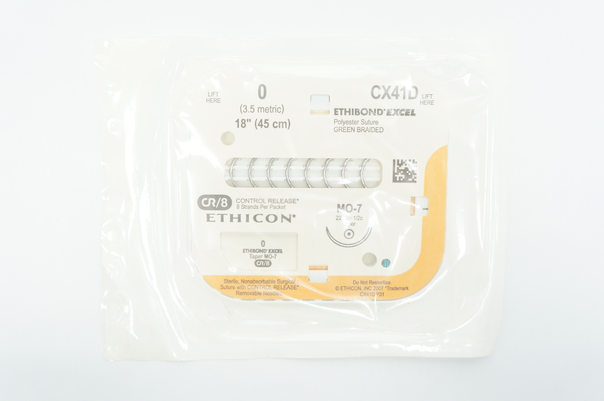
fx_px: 628
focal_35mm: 38
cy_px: 200
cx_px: 302
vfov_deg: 35.4
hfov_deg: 51.3
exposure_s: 1/60
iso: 400
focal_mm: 25
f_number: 4
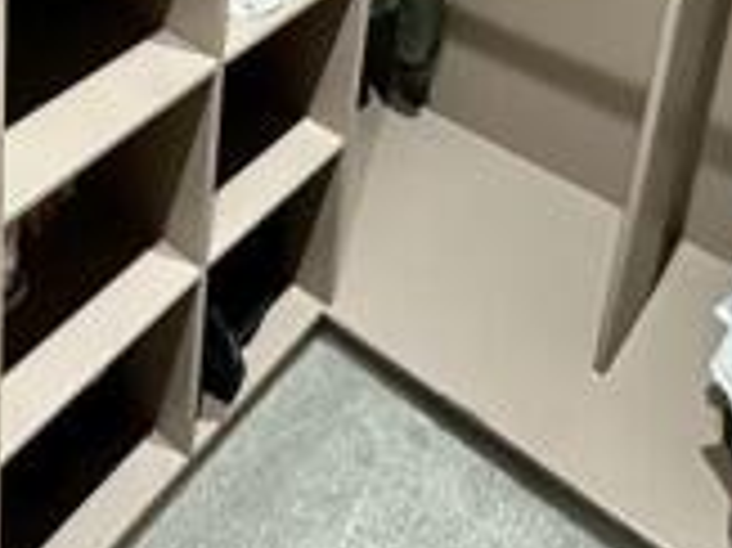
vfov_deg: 22.8
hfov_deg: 36.2
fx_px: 1057
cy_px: -308
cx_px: 97
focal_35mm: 50
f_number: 2.2
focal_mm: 2.22
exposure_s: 1/50
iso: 640
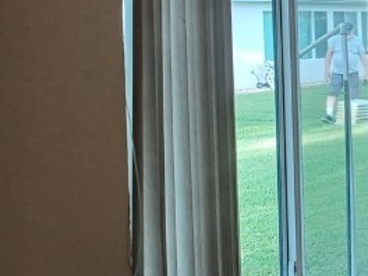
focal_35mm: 97
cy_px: 32
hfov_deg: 16.8
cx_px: 662
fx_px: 1031
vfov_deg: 15.1
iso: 250
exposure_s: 1/60
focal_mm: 4.6
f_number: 1.8
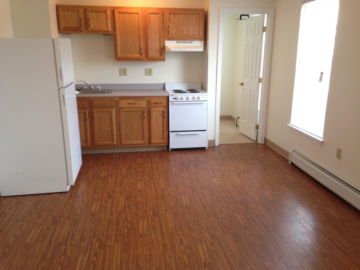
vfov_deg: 42.9
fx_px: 343
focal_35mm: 33
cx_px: 180
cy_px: 135
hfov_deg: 55.4
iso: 80
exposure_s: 1/20
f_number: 2.4
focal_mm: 4.12
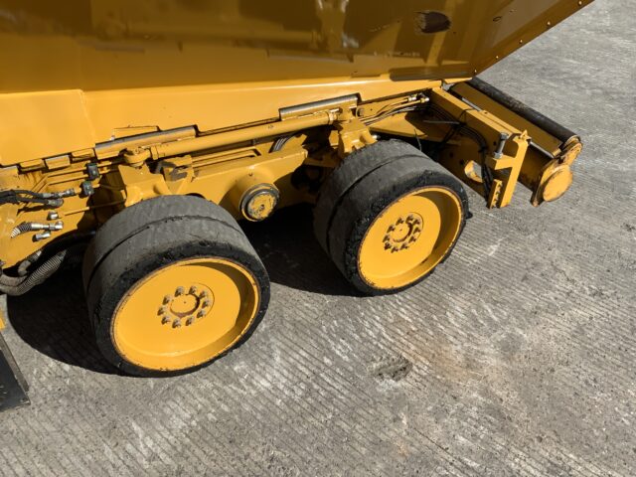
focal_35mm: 29
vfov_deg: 48.2
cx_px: 318
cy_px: 238
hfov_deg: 61.7
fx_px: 533
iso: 16
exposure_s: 1/1984
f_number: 1.8
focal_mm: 3
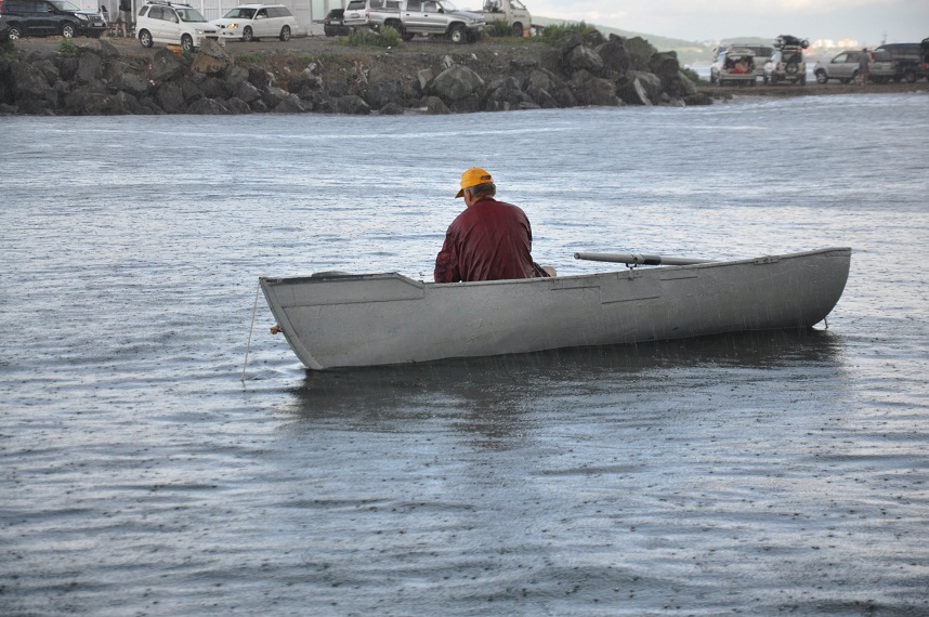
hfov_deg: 14.9
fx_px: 3557
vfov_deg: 9.9
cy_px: 308
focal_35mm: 138
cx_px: 464
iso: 400
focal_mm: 92
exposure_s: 1/160
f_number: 6.3
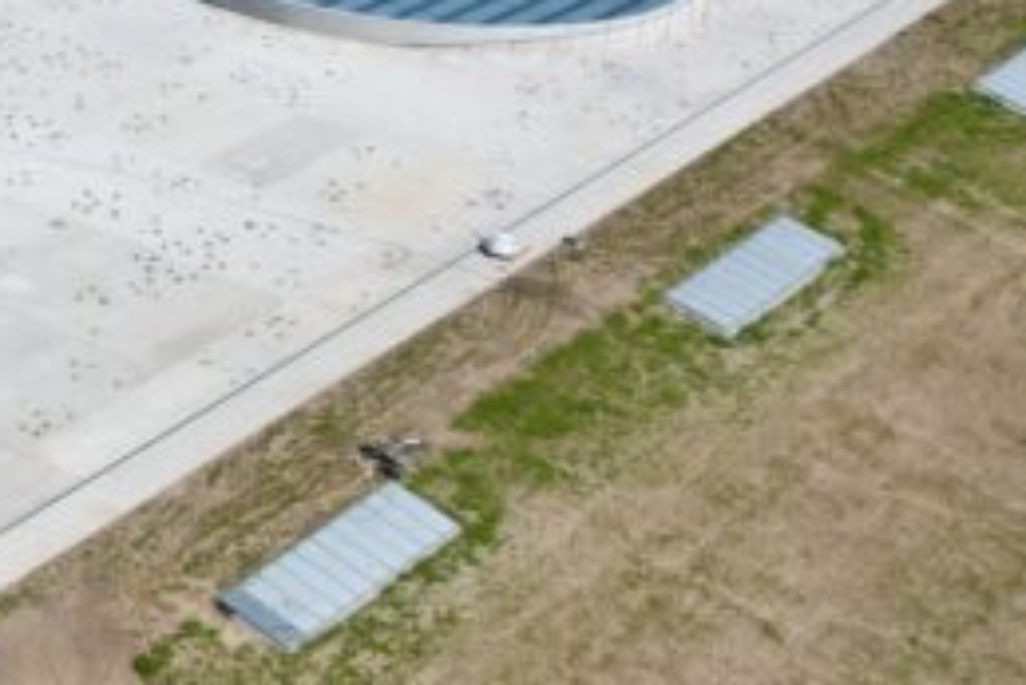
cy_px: 42
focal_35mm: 87
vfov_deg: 15.5
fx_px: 2481
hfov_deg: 19.5
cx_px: -626
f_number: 2.8
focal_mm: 8.38
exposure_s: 1/3200
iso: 110
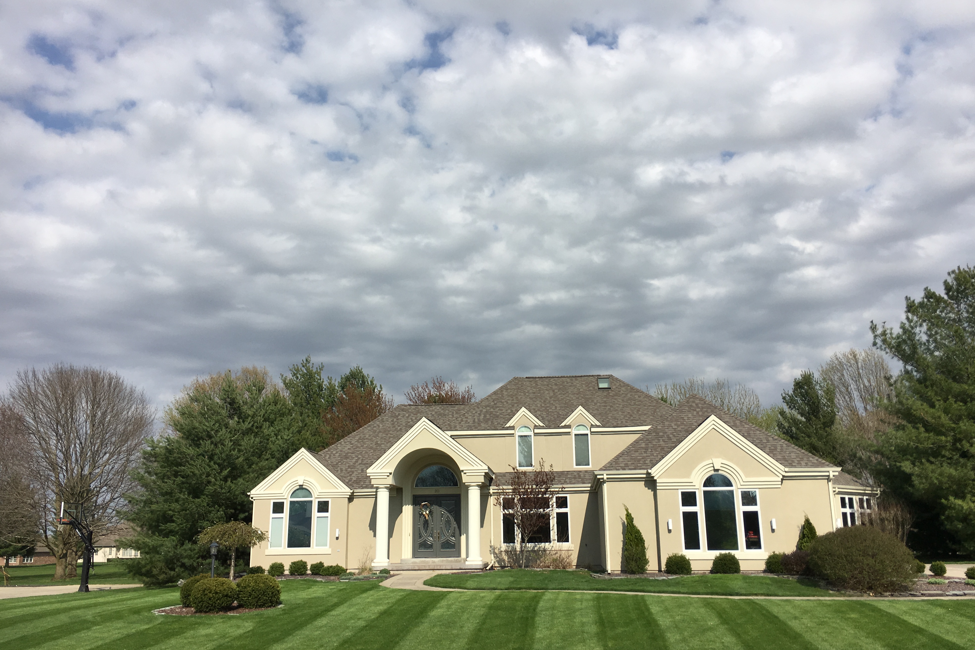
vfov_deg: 42.3
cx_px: 496
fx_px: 839
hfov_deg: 60.3
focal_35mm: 31
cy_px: 332
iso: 25
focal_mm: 4.15
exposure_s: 1/2653
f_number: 2.2
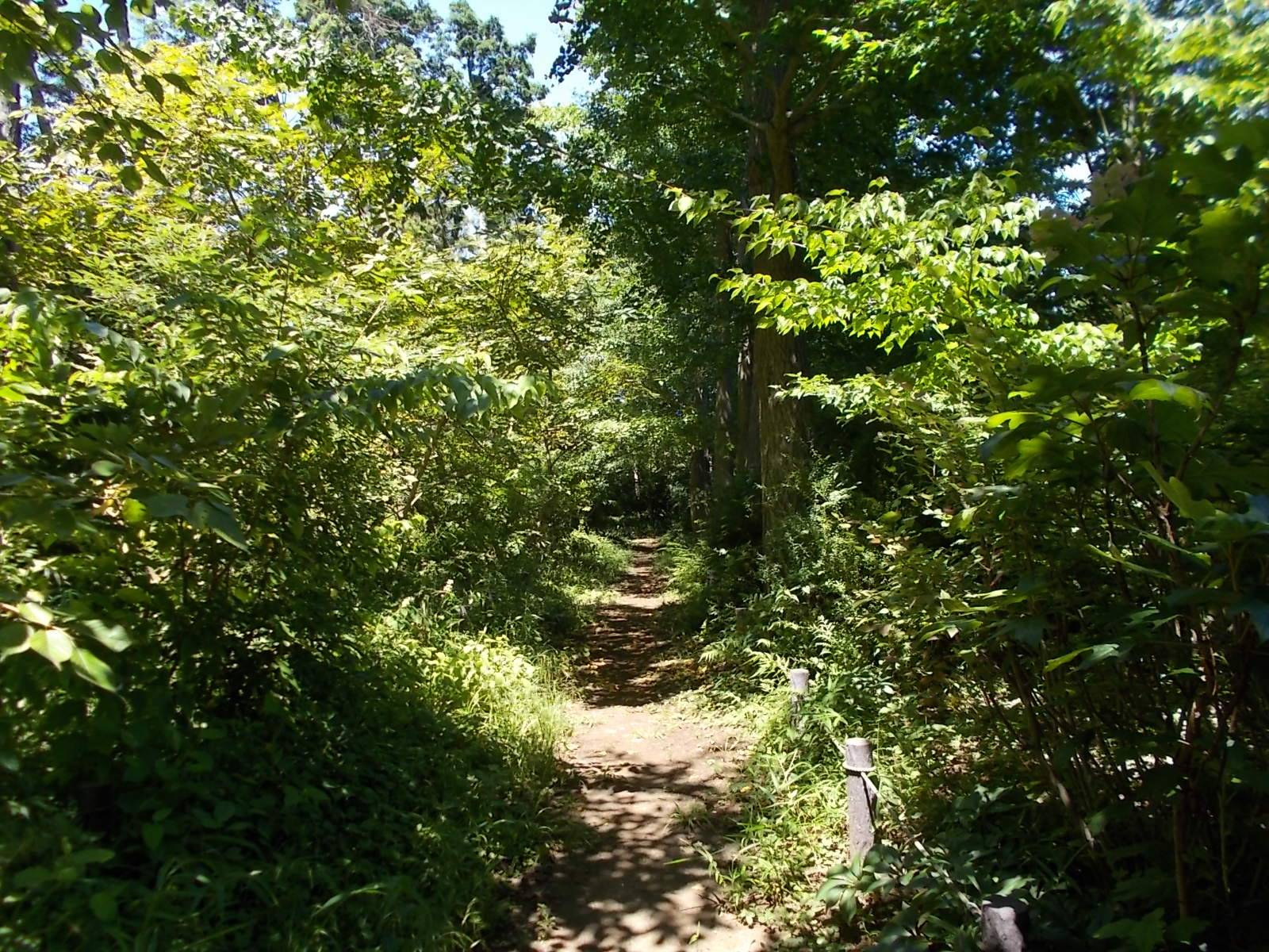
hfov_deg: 67.3
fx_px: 953
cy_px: 476
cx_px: 634
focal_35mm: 26
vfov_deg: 53.1
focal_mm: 4.6
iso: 80
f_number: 3.2
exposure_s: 1/160
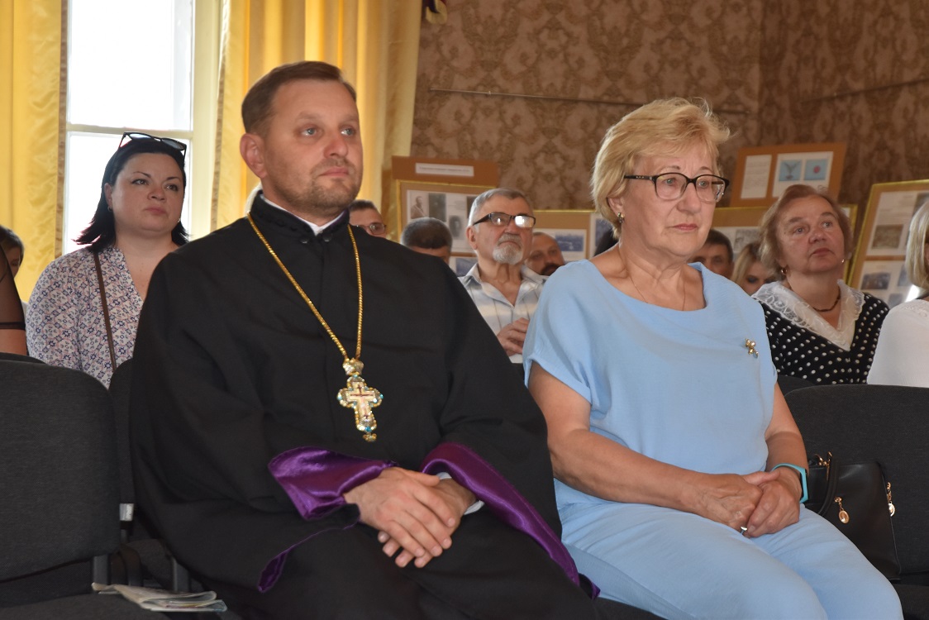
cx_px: 464
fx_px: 2013
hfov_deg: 26.0
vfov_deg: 17.5
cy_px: 310
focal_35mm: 78
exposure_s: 1/125
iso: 800
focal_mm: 52
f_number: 4.5
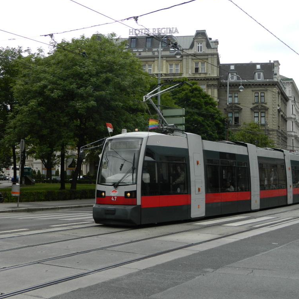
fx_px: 479
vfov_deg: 34.7
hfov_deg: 34.6
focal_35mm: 49
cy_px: 148
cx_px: 169
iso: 80
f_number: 3.5
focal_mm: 7.3
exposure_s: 1/320
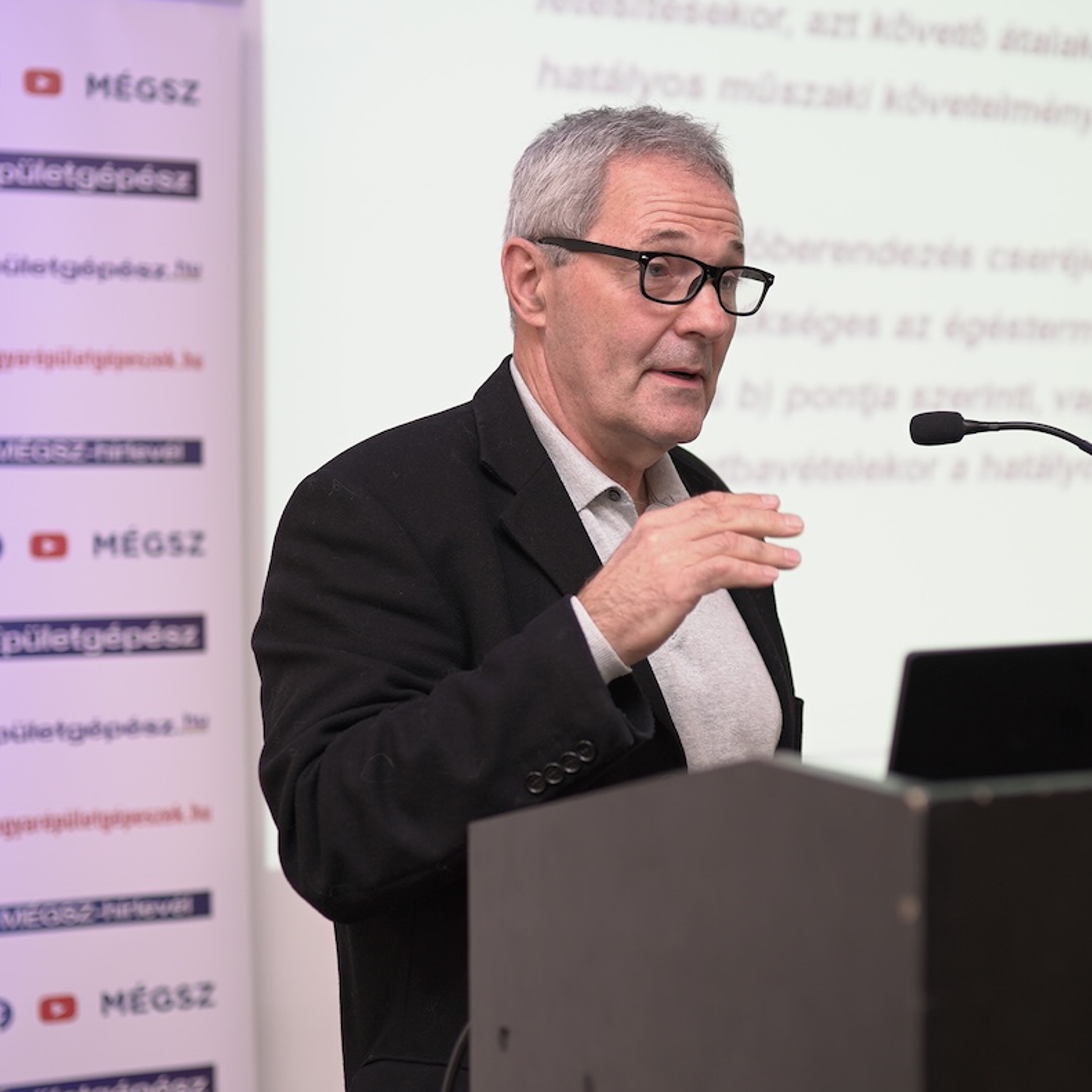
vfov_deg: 25.7
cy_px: 543
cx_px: 701
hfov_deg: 25.6
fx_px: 2391
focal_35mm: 67
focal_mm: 35
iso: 160
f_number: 1.8
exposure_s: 1/125
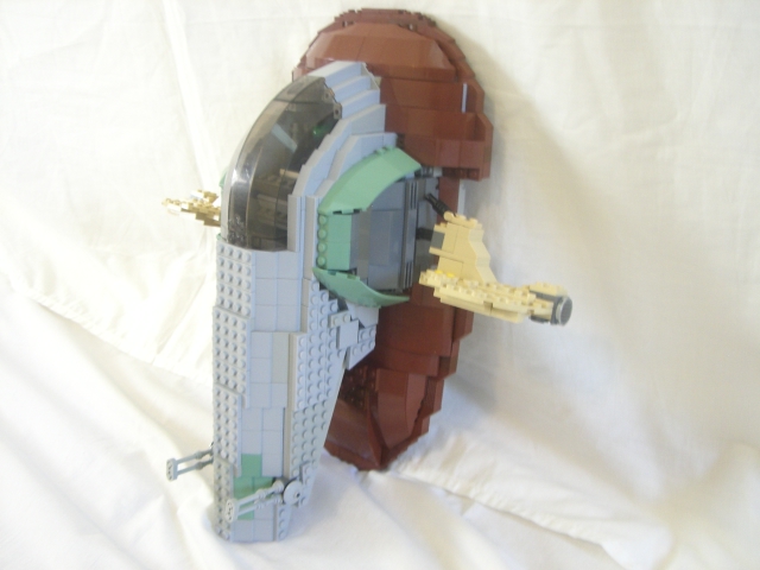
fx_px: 834
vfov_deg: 37.7
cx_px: 380
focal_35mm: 38
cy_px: 285
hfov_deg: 49.0
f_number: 2.7
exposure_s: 1/13
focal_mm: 6.2
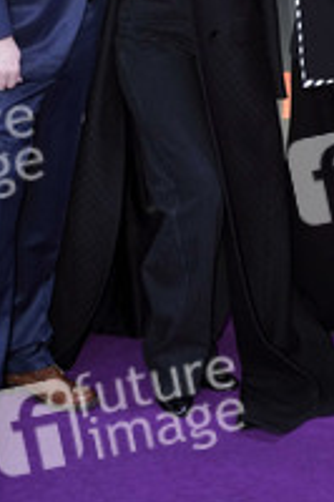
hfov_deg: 12.2
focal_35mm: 112
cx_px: 188
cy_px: 40
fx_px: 1561
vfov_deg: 18.0
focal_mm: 56
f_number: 5.6
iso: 1000
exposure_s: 1/160
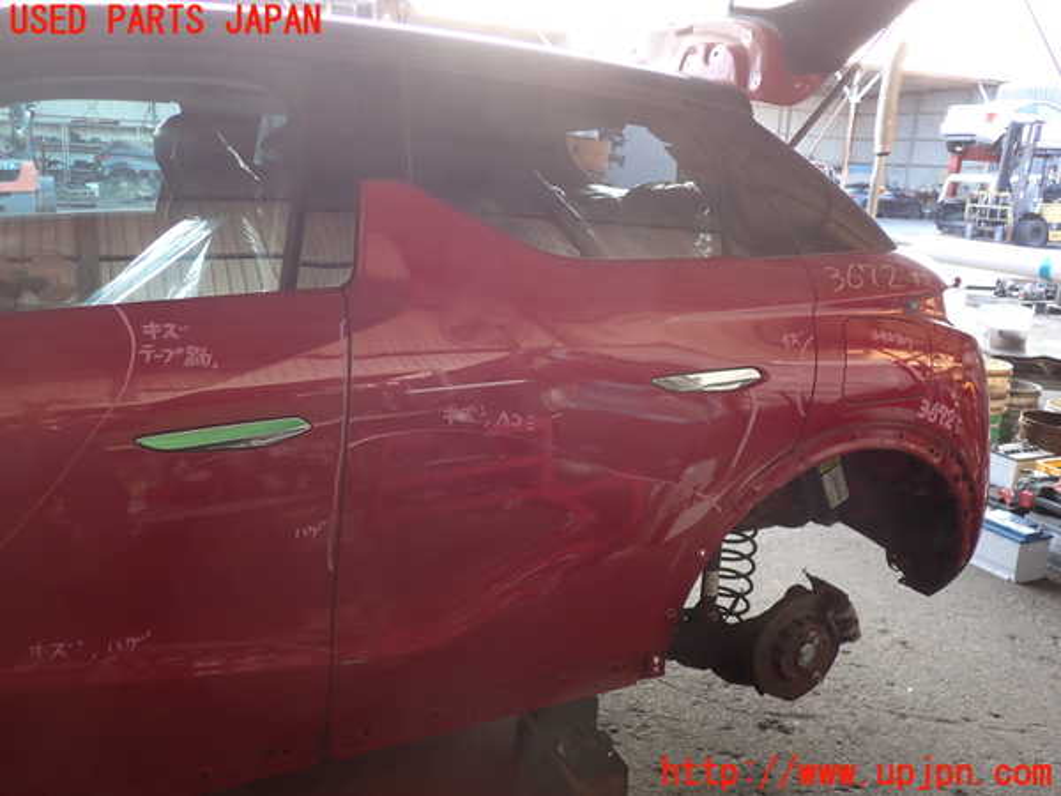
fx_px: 920
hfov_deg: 60.0
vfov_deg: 46.8
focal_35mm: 30
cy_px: 398
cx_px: 530
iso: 200
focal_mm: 5.4
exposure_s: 1/60
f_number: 2.3
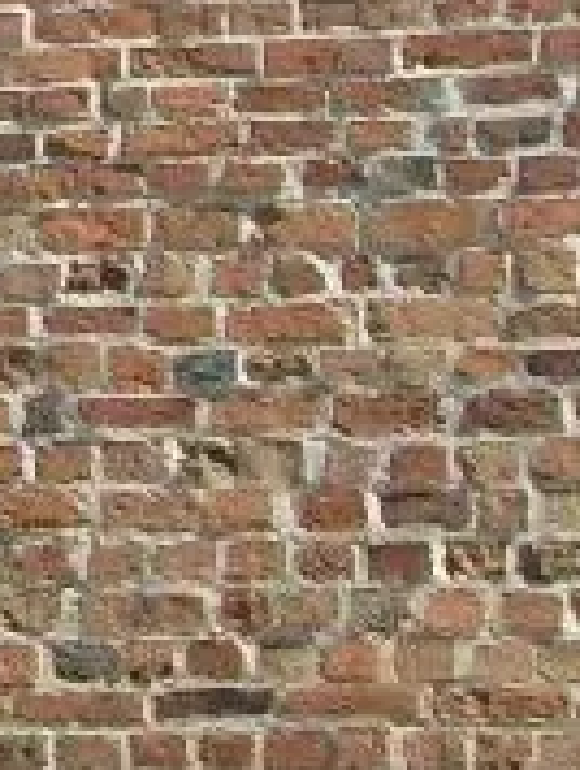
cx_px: -1480
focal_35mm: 309
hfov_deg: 4.5
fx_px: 6887
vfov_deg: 6.2
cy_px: -701
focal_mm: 7.2
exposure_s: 1/125
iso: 80
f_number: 7.7
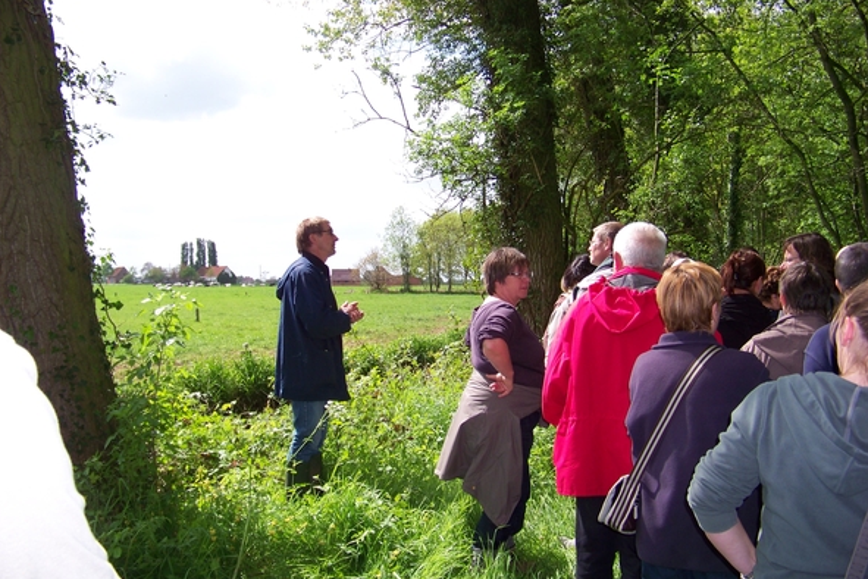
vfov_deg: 35.0
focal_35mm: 38
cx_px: 430
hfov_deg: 50.7
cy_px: 312
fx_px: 916
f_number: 2.8
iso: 64
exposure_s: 1/500
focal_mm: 5.85
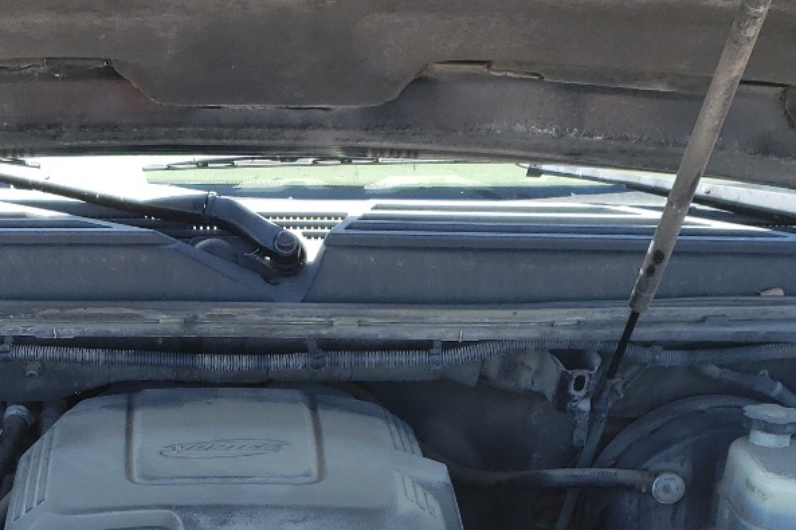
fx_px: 1614
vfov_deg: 17.6
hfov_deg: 27.5
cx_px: 244
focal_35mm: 73
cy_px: 672
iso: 50
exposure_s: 1/333
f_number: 1.5
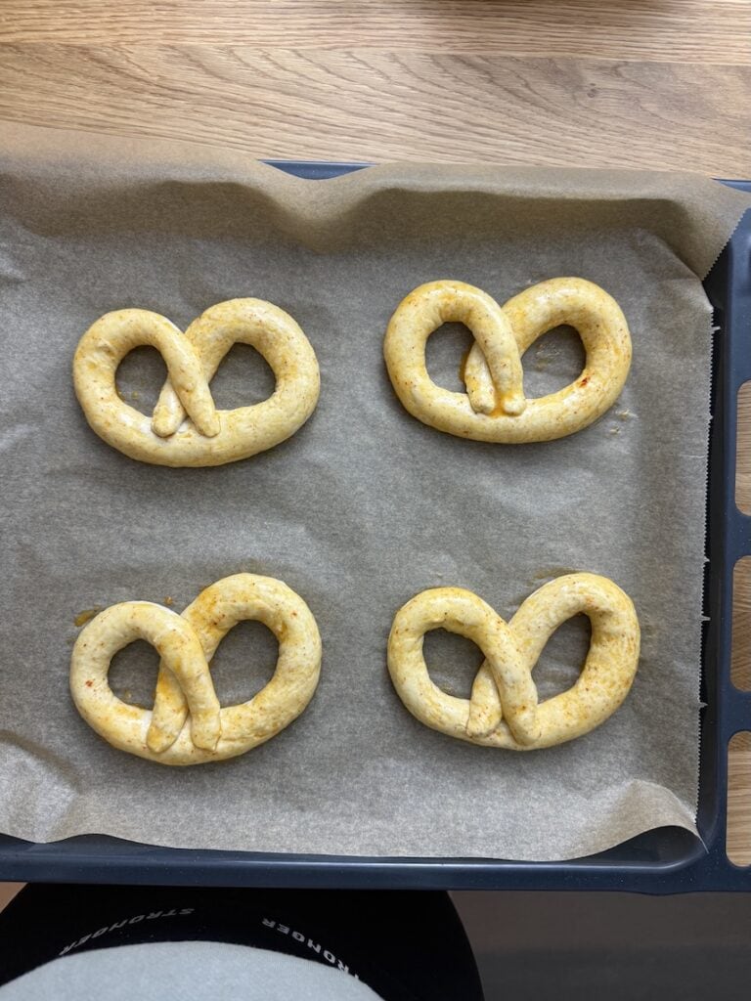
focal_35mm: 24
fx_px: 694
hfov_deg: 56.8
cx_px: 376
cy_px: 500
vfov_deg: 71.6
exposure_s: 1/51
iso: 160
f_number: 1.78
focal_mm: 6.76
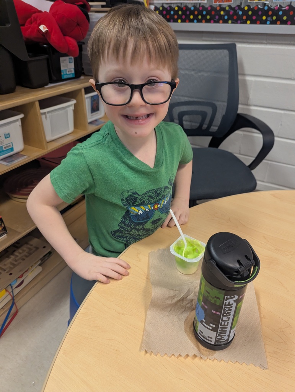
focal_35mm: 24
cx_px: 148
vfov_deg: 71.5
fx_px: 272
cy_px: 196
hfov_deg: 56.9
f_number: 1.85
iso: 952
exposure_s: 1/120
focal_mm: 6.81
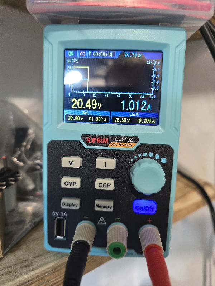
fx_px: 190
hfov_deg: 58.9
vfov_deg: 73.9
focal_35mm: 23
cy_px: 143
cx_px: 108
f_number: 1.7
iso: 640
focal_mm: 6.3
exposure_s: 1/101
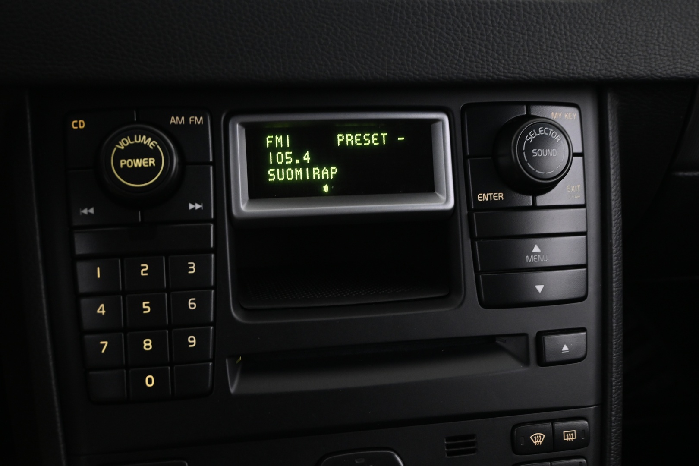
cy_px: 233
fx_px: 845
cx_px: 350
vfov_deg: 30.8
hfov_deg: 45.0
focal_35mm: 44
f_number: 5.6
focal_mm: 29
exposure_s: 1/6
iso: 1600
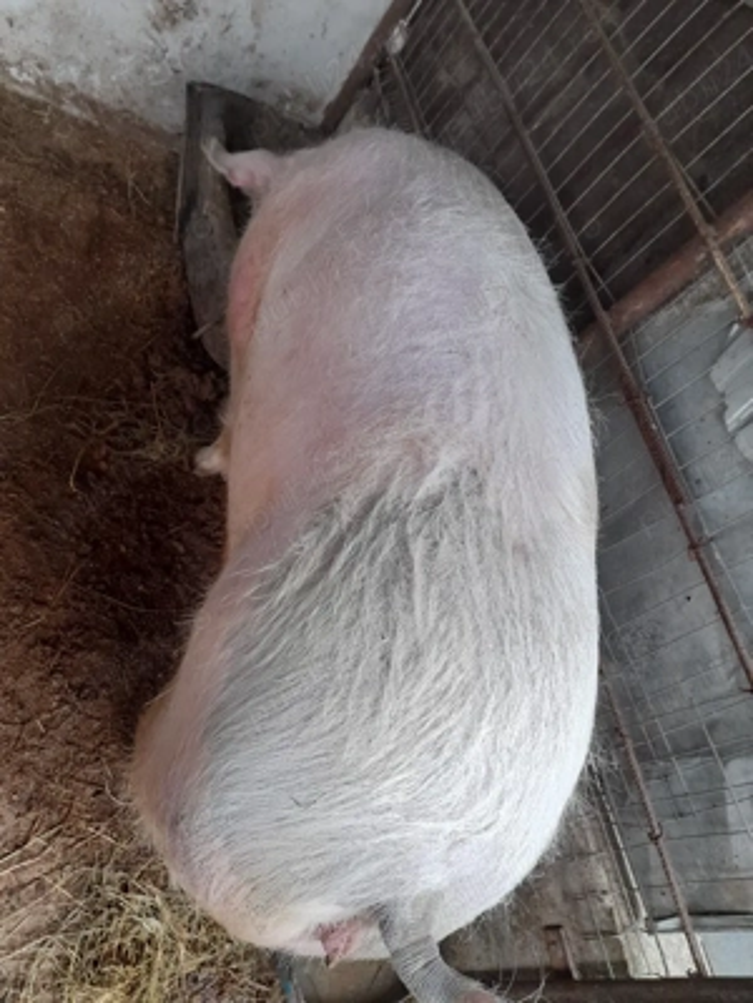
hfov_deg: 54.9
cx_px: 376
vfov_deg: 69.4
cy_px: 502
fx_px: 725
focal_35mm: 25
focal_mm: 4.6
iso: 250
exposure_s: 1/50
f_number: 2
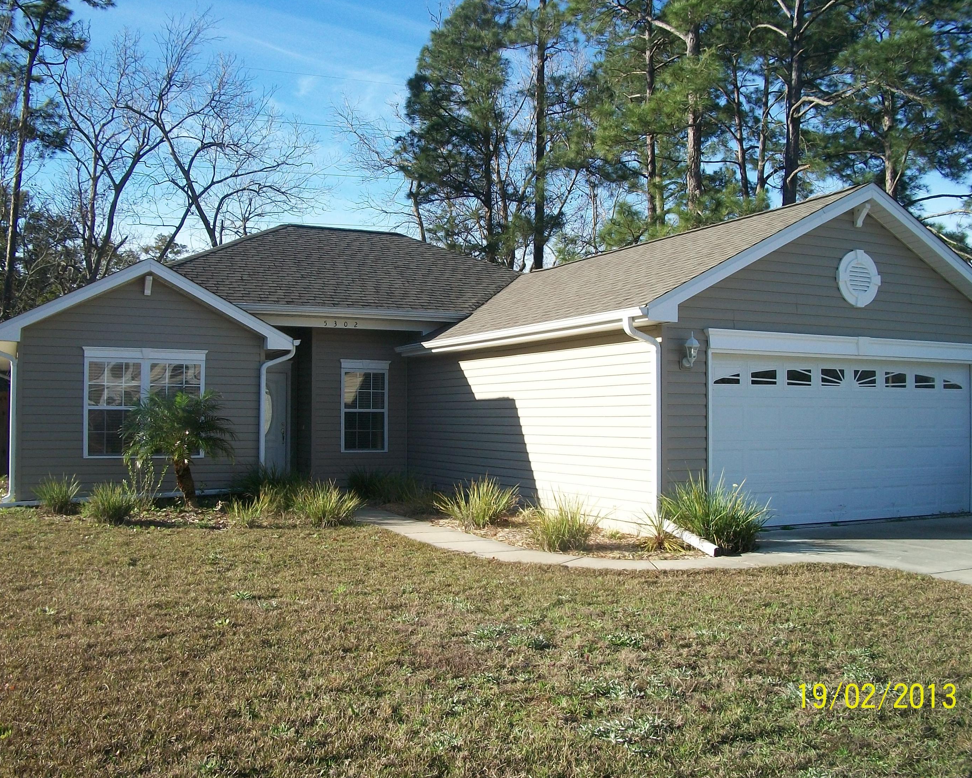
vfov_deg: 43.4
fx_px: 978
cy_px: 387
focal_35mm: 34
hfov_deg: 52.8
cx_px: 481
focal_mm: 5.7
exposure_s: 1/200
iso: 80
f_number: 5.5
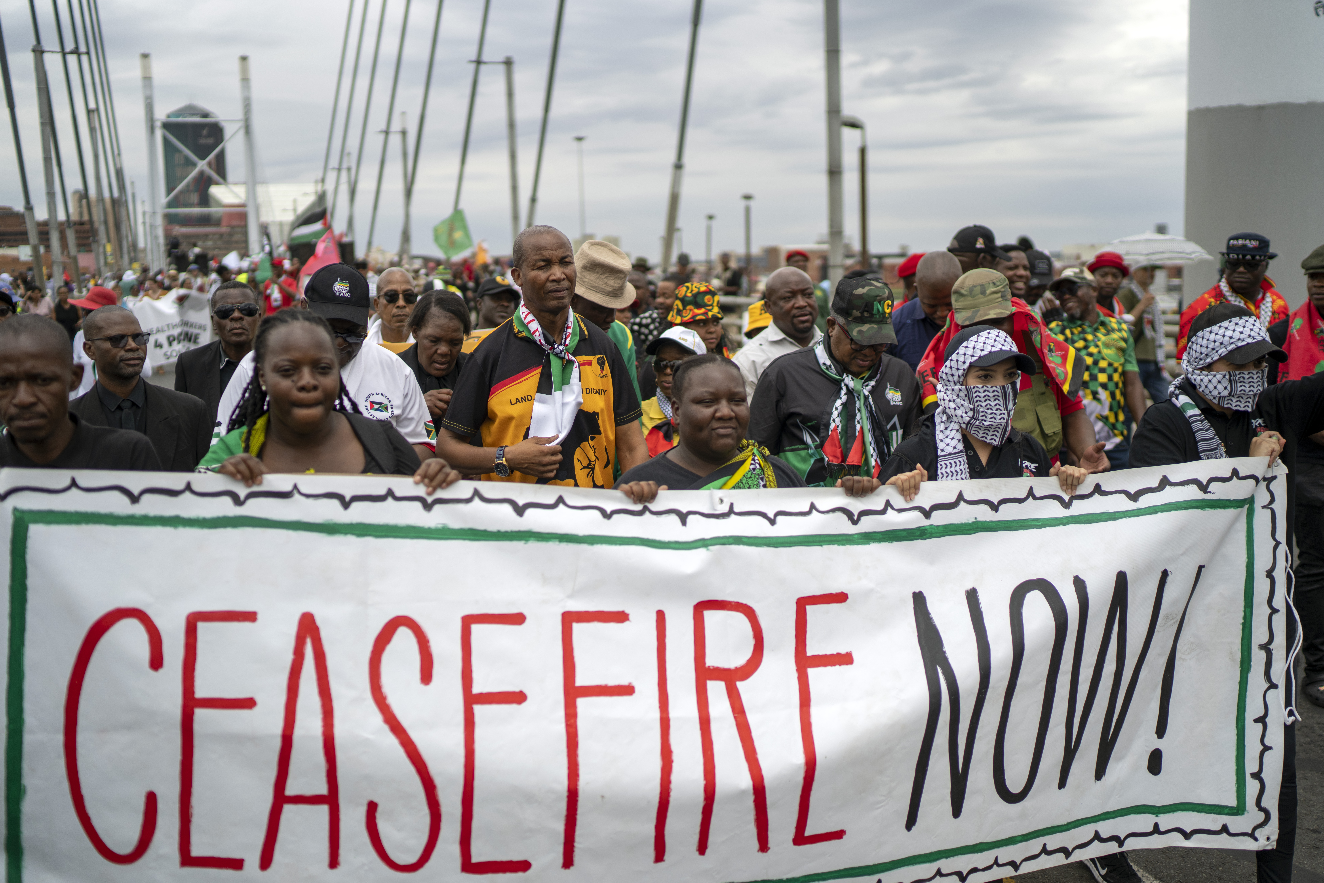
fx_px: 1287
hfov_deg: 54.4
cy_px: 442
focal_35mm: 35
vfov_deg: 37.9
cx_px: 662
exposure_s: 1/5000
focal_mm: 35
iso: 100
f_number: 1.6
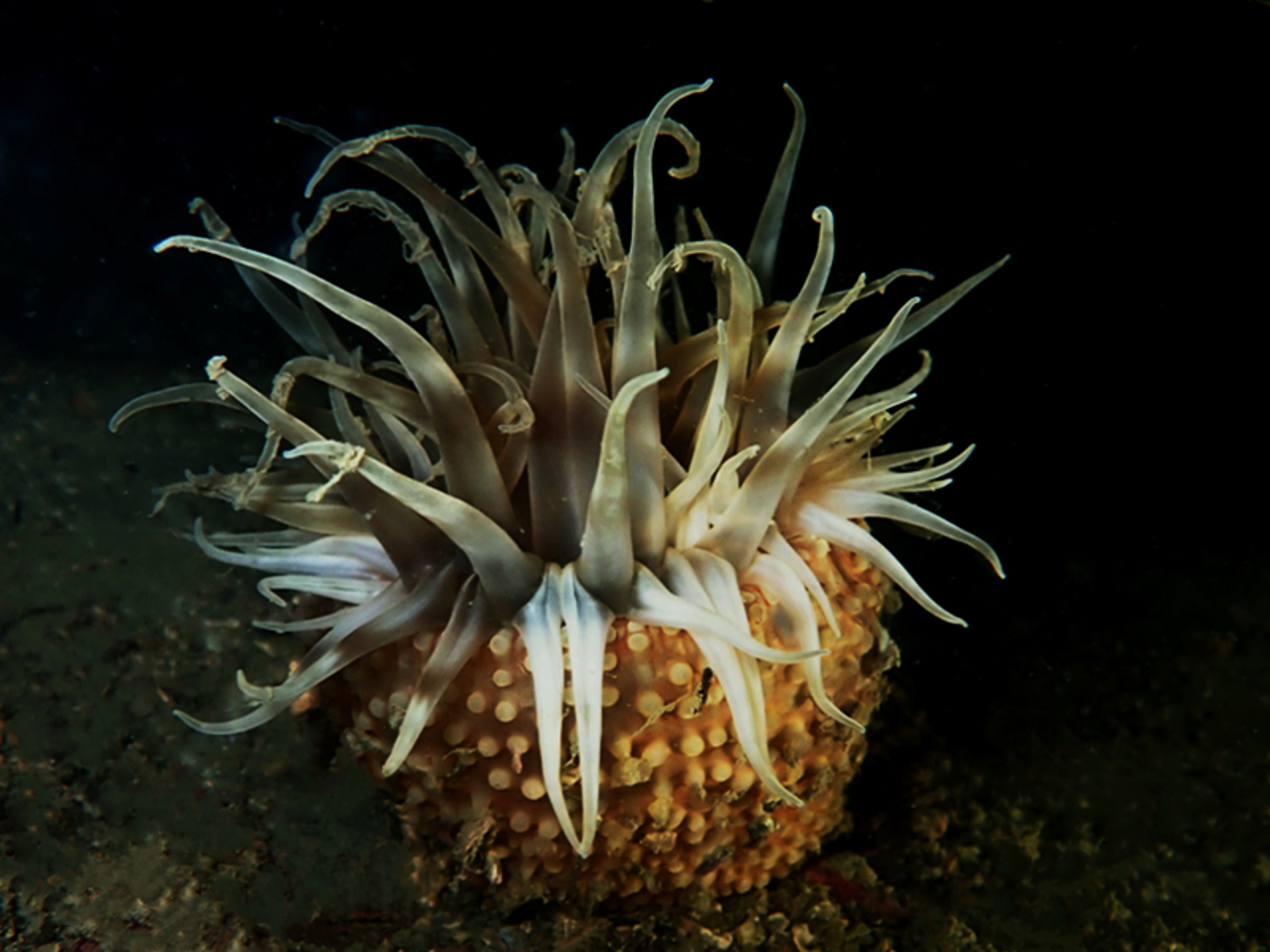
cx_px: 635
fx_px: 1101
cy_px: 476
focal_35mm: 30
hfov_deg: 60.0
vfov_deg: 46.8
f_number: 6.3
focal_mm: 5.5
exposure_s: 1/80
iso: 100
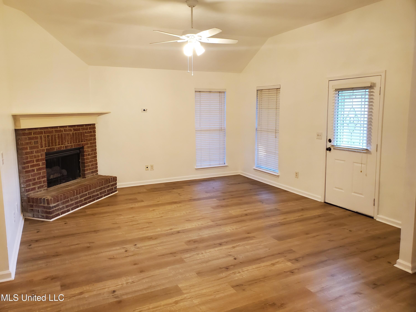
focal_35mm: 26
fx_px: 312
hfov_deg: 67.3
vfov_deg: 53.1
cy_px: 156
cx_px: 208
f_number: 2.4
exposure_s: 1/40
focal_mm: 4.3
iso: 320
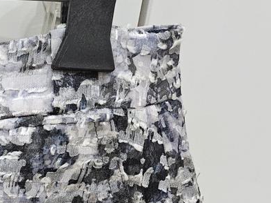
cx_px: -137
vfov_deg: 17.9
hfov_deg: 21.7
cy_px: 287
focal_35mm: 75
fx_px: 587
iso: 800
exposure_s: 1/120
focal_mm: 5.4
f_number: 1.8
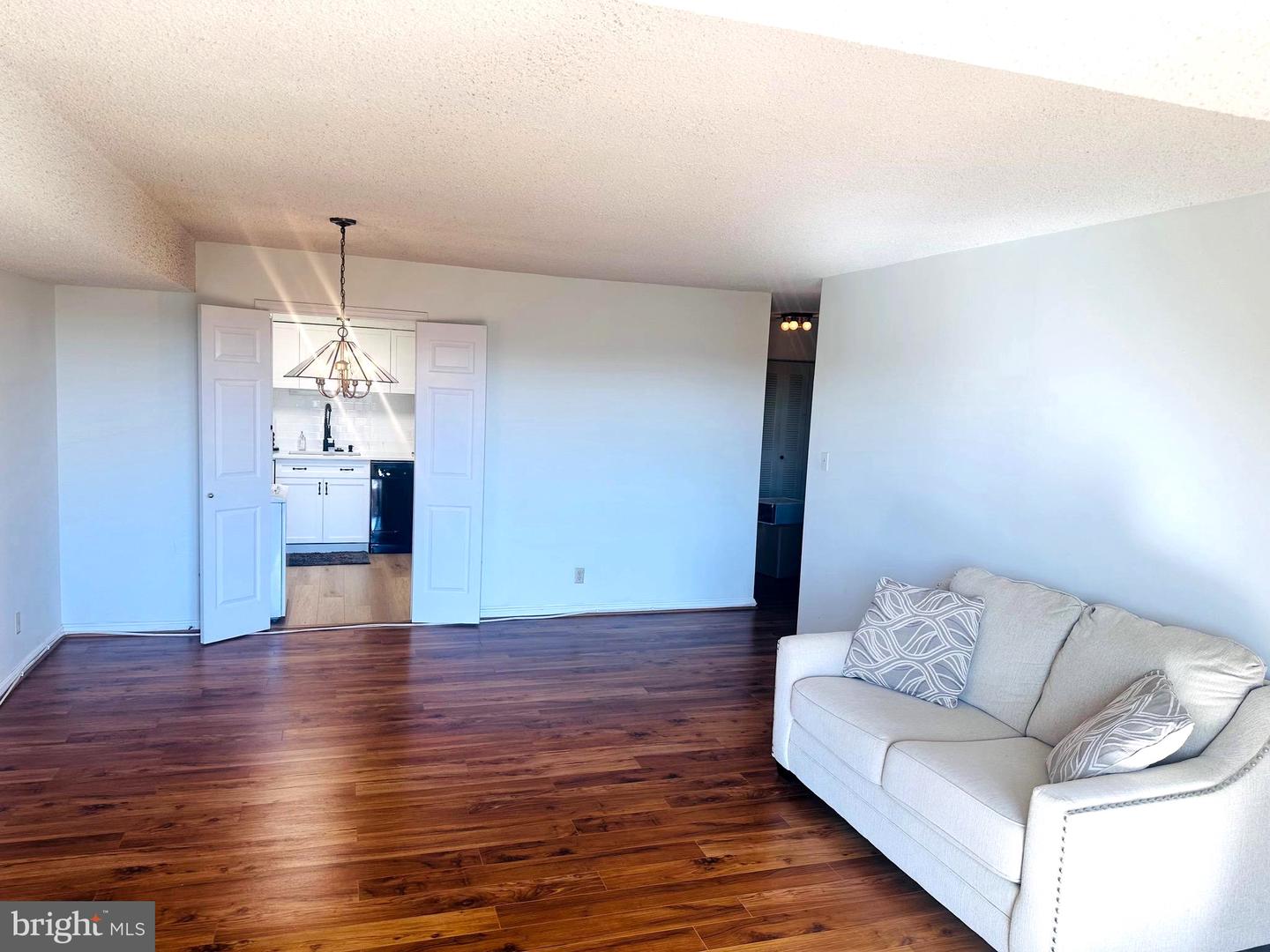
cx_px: 635
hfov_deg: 71.6
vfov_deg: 56.8
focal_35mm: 24
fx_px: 881
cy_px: 476
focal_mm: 6.86
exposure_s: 1/150
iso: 64
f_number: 1.78
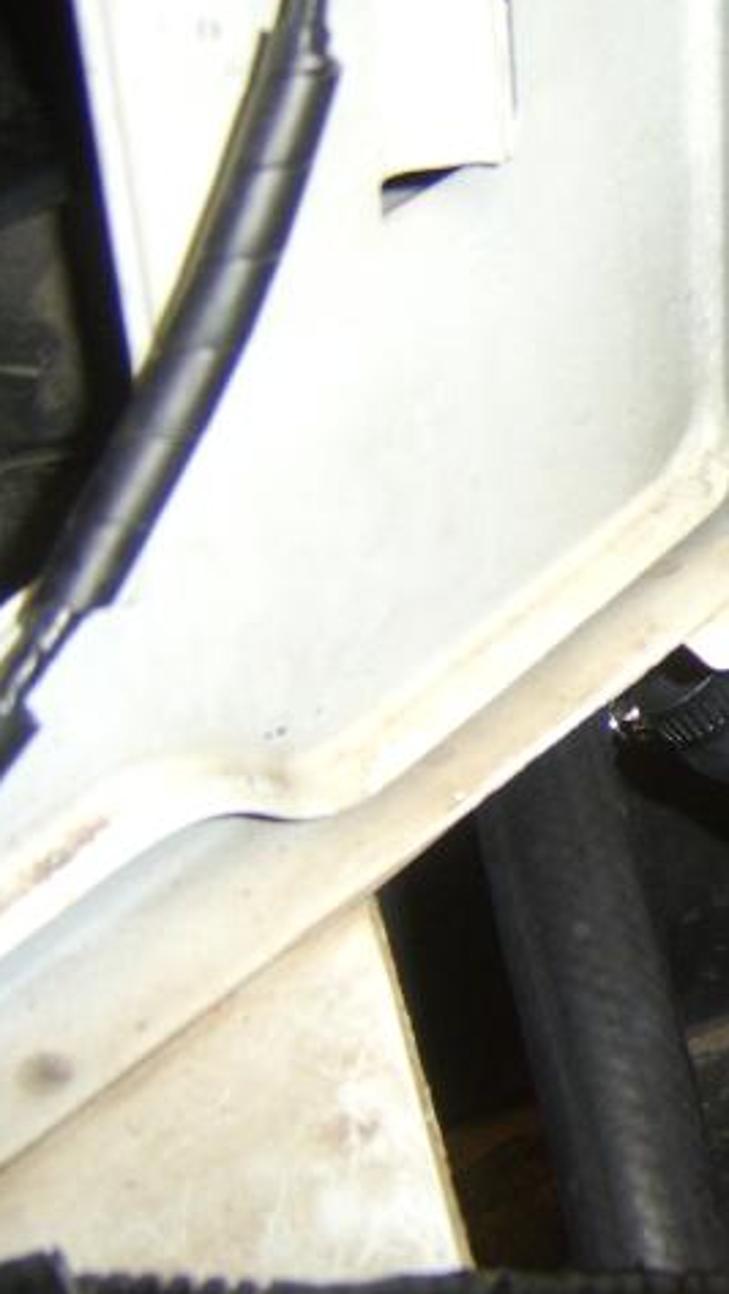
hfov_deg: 19.9
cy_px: 633
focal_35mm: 57
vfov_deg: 36.6
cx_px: 863
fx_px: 1957
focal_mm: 8.13
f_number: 2.7
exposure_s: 1/30
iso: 141
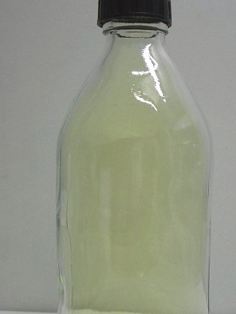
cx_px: 125
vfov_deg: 34.2
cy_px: 186
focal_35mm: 56
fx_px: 509
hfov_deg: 26.1
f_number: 2.6
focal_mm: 5.8
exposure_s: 1/60
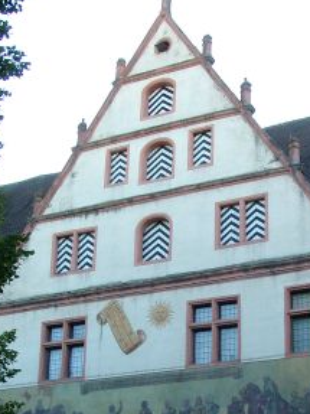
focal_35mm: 71
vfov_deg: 26.7
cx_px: 213
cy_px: 352
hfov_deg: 20.6
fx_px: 848
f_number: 4
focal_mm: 7.13
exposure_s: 1/91.2
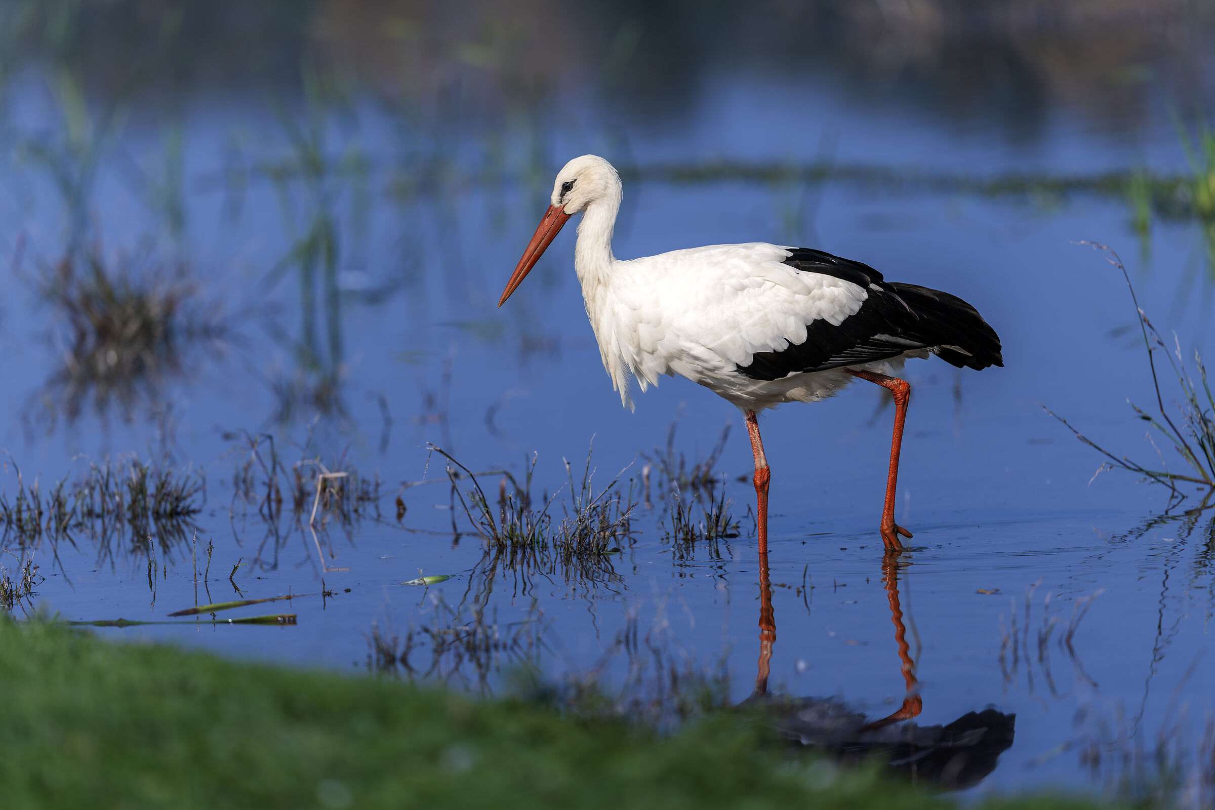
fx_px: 10124
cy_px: 405
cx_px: 608
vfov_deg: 4.6
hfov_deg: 6.9
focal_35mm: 300
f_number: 3.2
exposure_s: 1/2000
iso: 100
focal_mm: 300
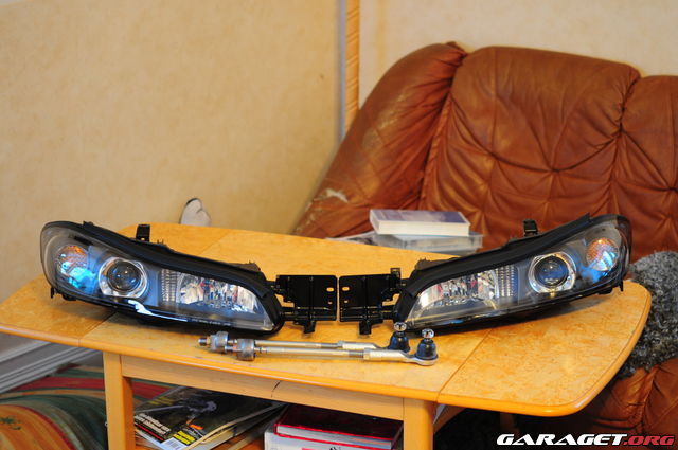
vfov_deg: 15.1
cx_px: 339
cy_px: 225
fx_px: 1693
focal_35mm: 90
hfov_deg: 22.6
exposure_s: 1/5
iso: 500
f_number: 2.8
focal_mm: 60
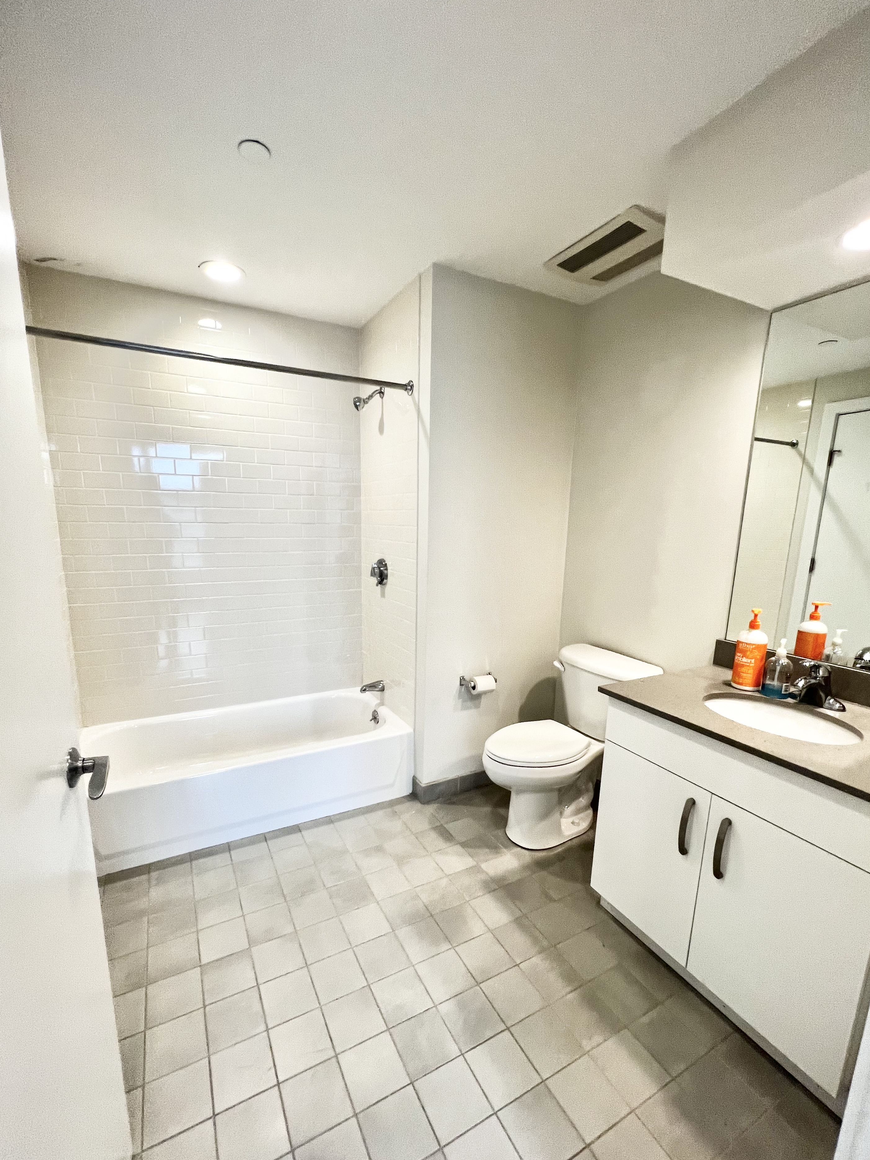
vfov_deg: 101.9
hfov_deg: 85.7
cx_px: 424
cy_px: 621
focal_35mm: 14
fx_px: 469
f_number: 1.8
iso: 160
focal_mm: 1.57
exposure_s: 1/120
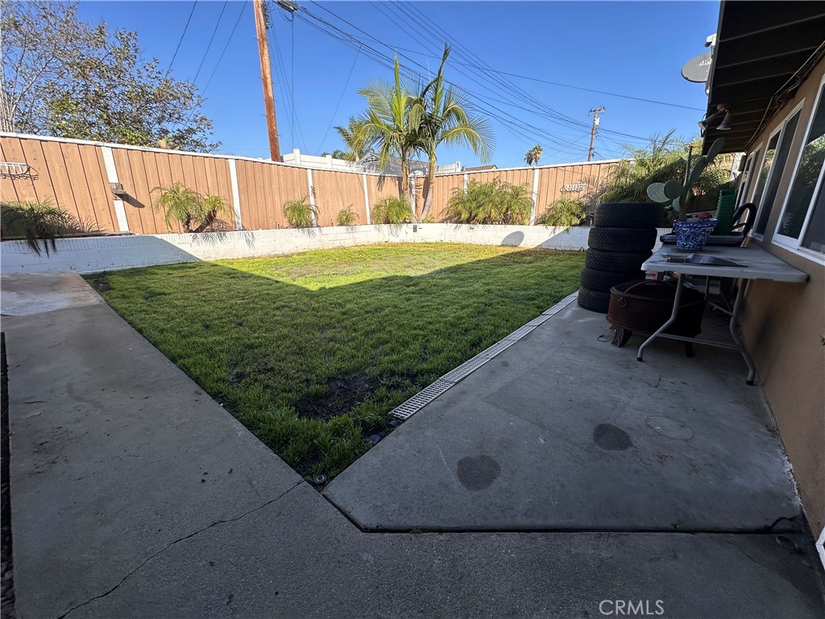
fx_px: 334
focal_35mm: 14
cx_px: 412
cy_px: 310
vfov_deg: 85.7
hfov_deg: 102.1
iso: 40
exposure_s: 1/1147
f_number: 2.2
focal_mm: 2.22
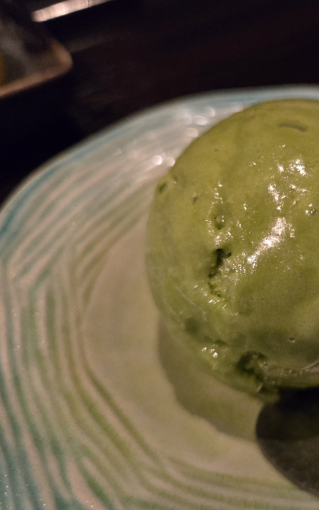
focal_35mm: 33
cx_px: 315
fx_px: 459
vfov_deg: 58.2
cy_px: 252
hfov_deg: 34.9
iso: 2500
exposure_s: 1/100
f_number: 1.8
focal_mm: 5.4
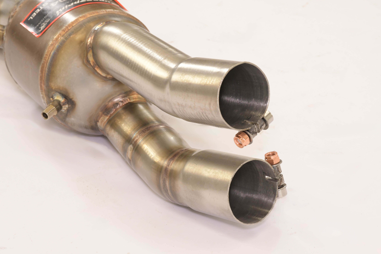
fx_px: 1344
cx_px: 190
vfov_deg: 10.8
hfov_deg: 16.1
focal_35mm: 127
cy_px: 127
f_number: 13
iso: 2500
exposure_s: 1/80
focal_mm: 85
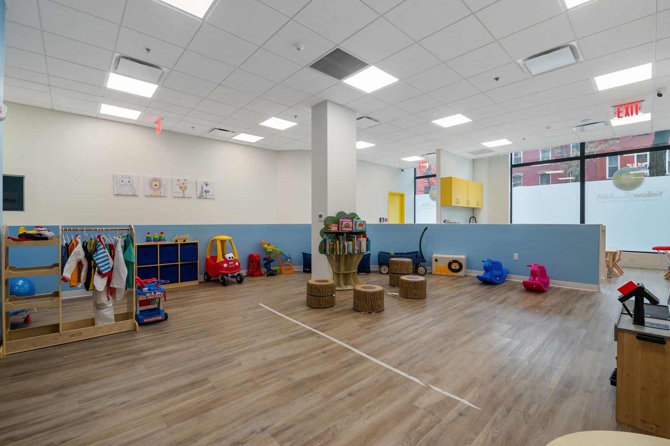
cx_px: 335
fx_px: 279
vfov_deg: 77.2
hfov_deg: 100.4
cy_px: 223
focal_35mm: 15
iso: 500
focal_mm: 15
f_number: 8
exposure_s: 1/40
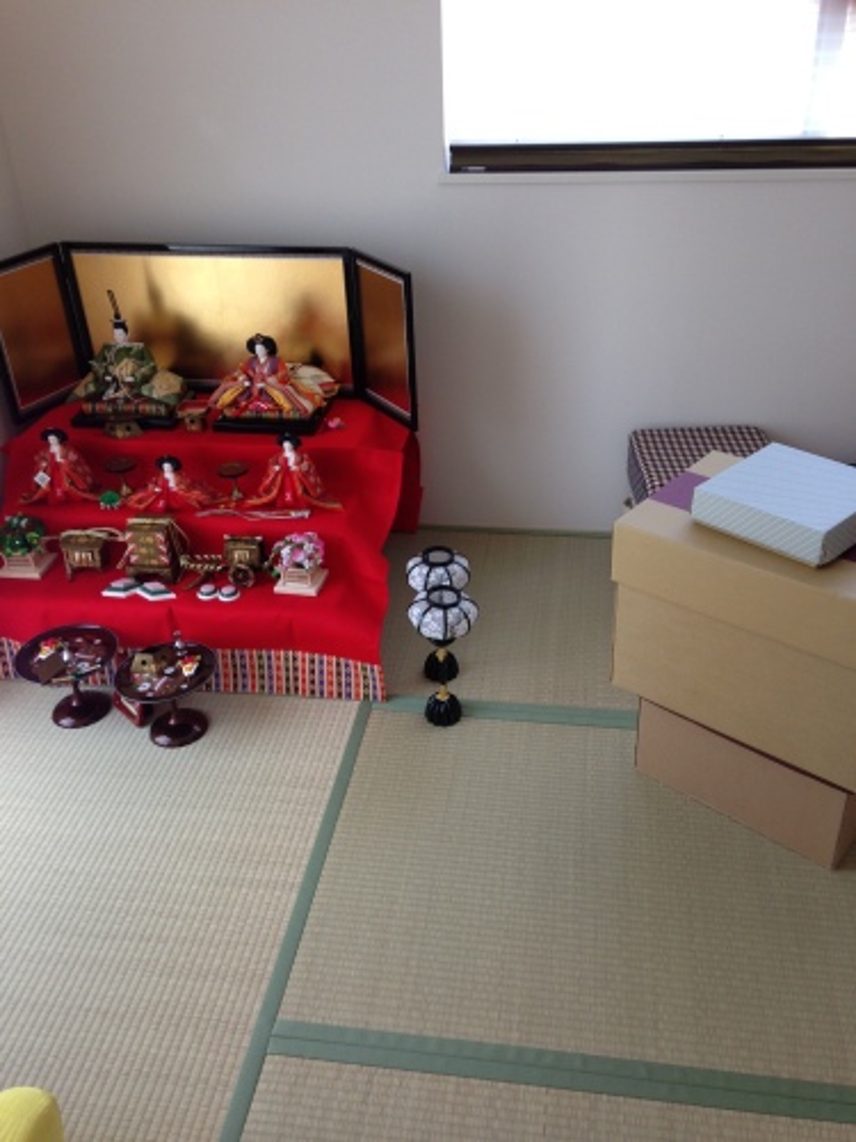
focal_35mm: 33
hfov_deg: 42.9
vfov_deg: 55.4
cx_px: 428
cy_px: 571
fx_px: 1088
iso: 64
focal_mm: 4.13
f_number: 2.4
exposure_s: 1/40
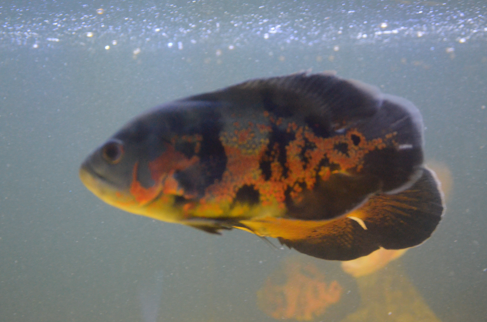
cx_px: 244
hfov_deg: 13.1
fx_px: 2126
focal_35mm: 158
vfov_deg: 8.7
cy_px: 161
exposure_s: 1/125
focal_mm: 105
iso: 3200
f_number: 4.5
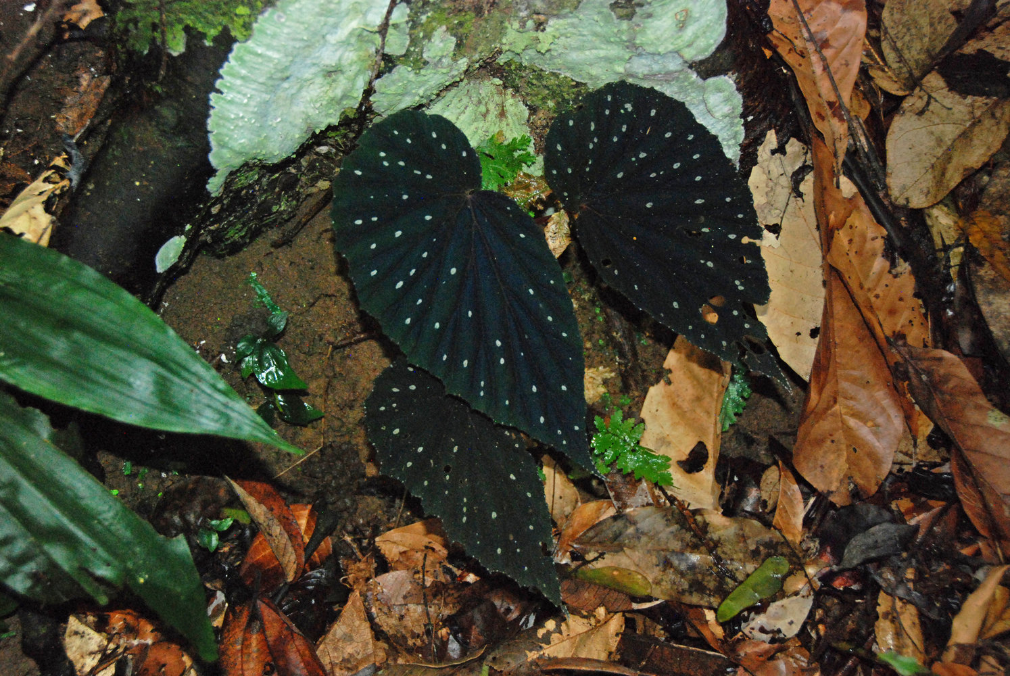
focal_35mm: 66
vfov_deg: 20.7
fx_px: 1854
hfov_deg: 30.5
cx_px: 505
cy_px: 338
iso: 1250
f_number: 4.5
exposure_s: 1/100
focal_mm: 44
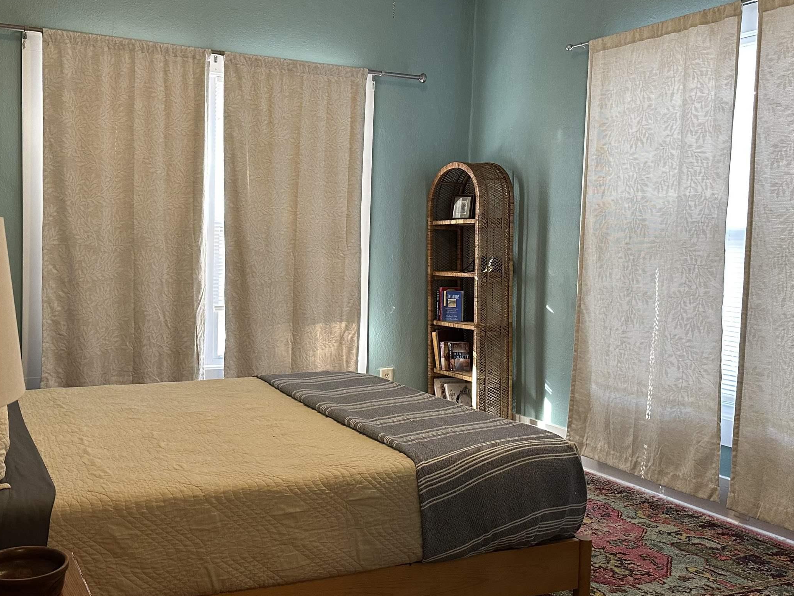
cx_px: 293
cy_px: 294
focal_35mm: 36
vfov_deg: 39.7
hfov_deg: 50.8
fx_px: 826
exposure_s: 1/60
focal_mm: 6.86
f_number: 1.78
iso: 320
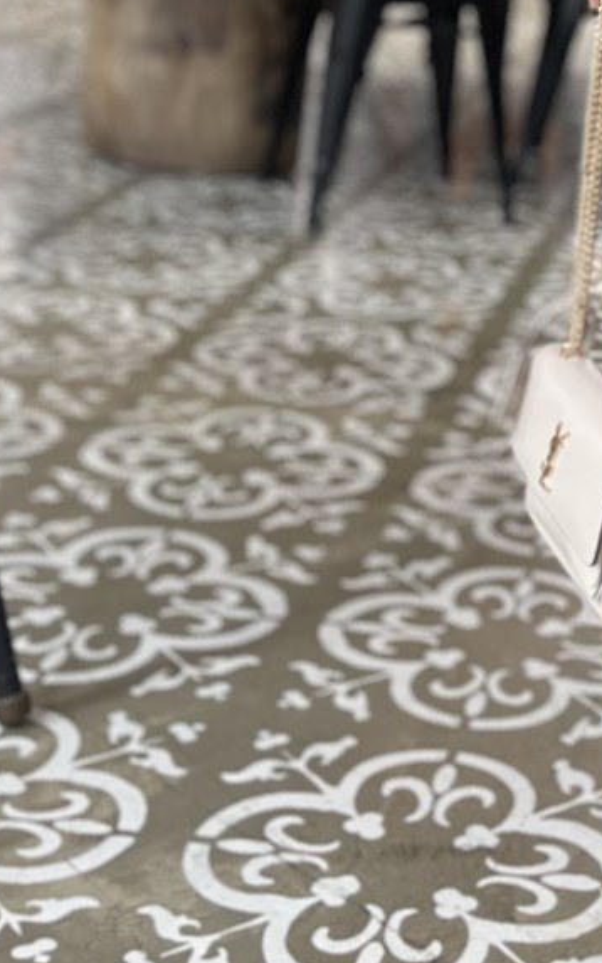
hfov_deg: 16.2
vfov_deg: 24.8
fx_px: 2022
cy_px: -123
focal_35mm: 77
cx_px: 747
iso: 100
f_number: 1.6
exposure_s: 1/50
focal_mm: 5.1
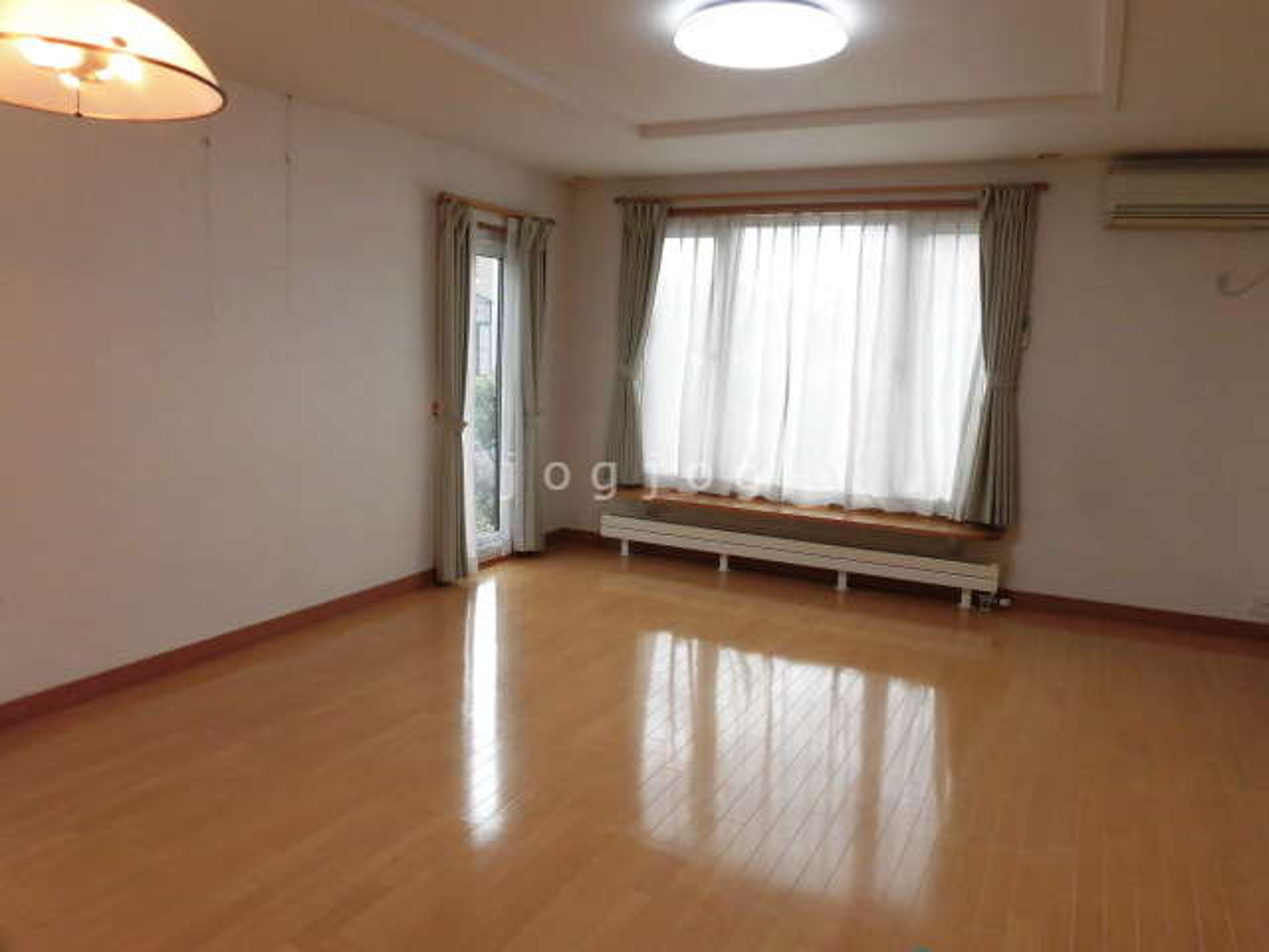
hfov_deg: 71.6
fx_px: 880
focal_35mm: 24
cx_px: 634
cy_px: 476
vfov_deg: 56.8
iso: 160
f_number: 3.1
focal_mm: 4.3
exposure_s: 1/60
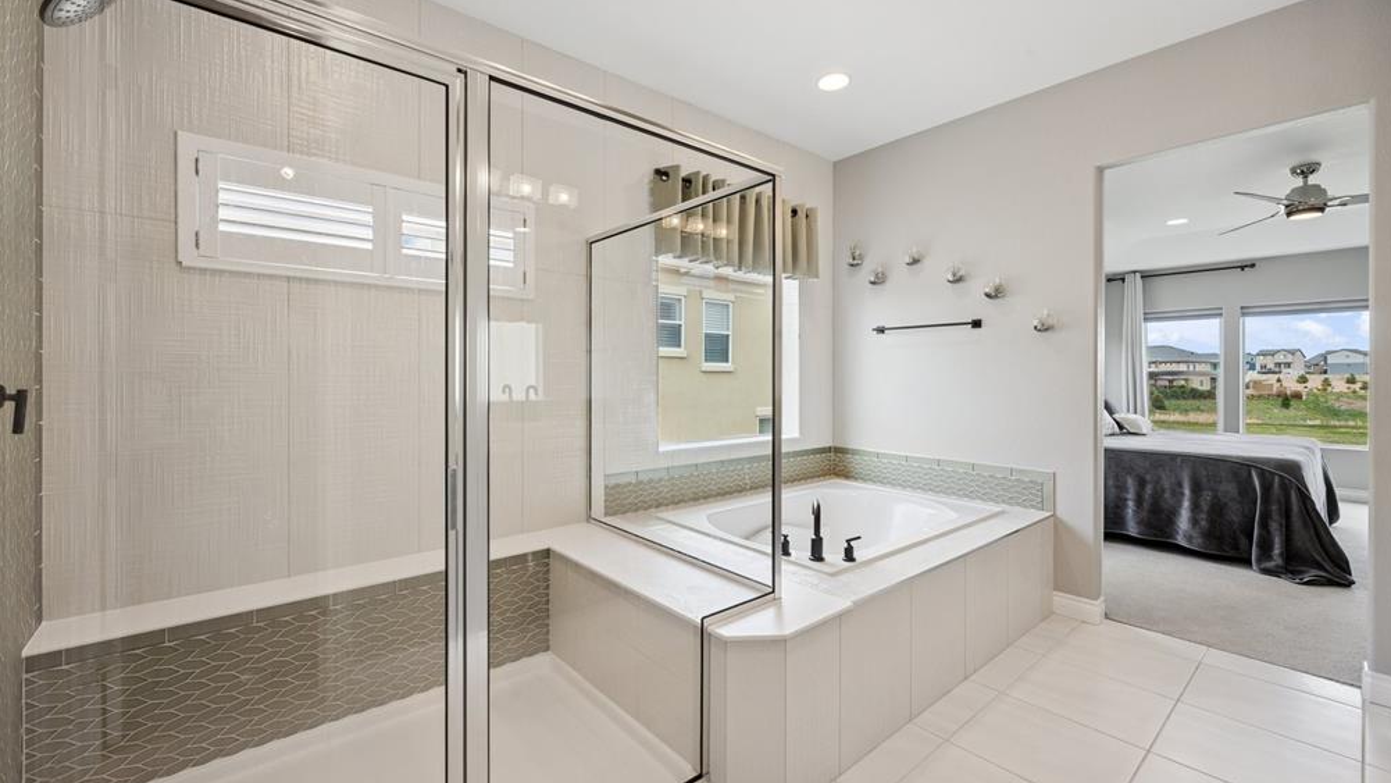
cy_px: 380
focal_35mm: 15
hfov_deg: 103.0
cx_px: 686
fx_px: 553
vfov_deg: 70.5
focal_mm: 14
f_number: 10
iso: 250
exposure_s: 1/25
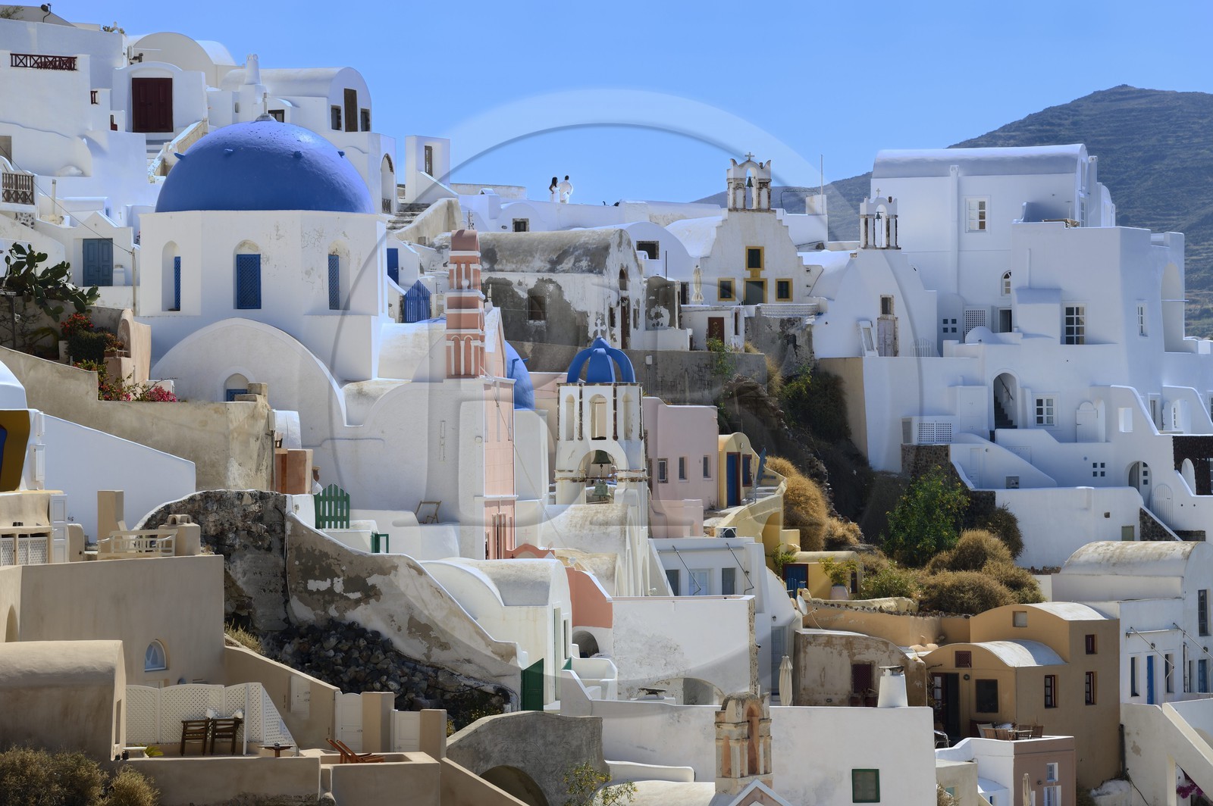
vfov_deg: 9.8
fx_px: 4713
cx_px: 606
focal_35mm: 140
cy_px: 403
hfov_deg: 14.7
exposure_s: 1/250
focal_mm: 140
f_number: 10
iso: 100
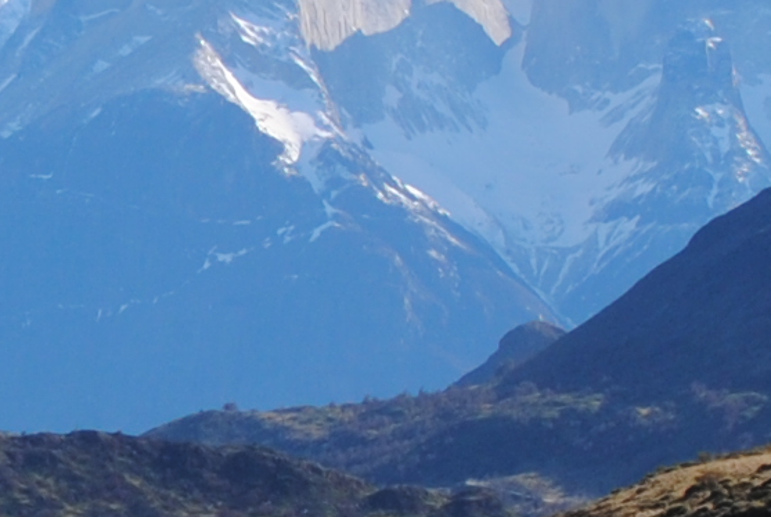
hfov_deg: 6.7
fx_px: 6486
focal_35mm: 302
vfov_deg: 4.6
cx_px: -305
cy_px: 324
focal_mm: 29
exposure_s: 1/250
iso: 100
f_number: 8
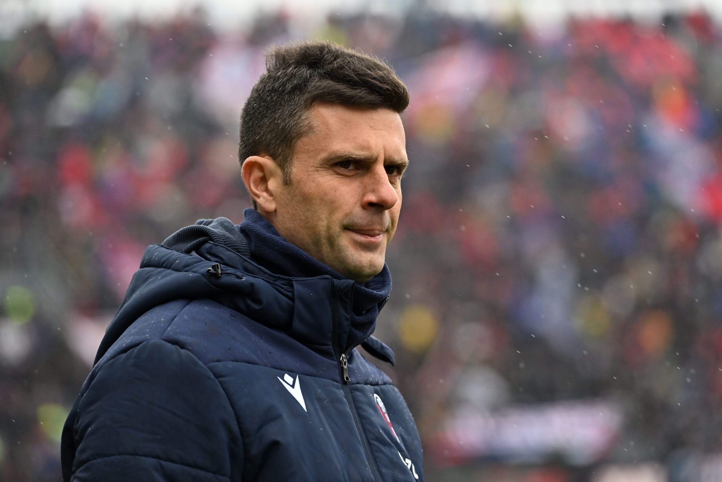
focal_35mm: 180
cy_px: 241
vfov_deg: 7.6
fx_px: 3610
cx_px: 361
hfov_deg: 11.4
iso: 800
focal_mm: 180
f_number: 4.5
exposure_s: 1/1250
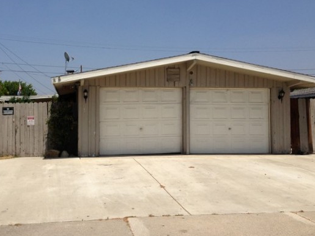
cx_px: 122
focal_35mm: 41
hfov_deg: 45.5
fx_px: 373
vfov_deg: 35.1
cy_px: 105
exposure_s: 1/2857
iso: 50
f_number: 2.4
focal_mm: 4.13
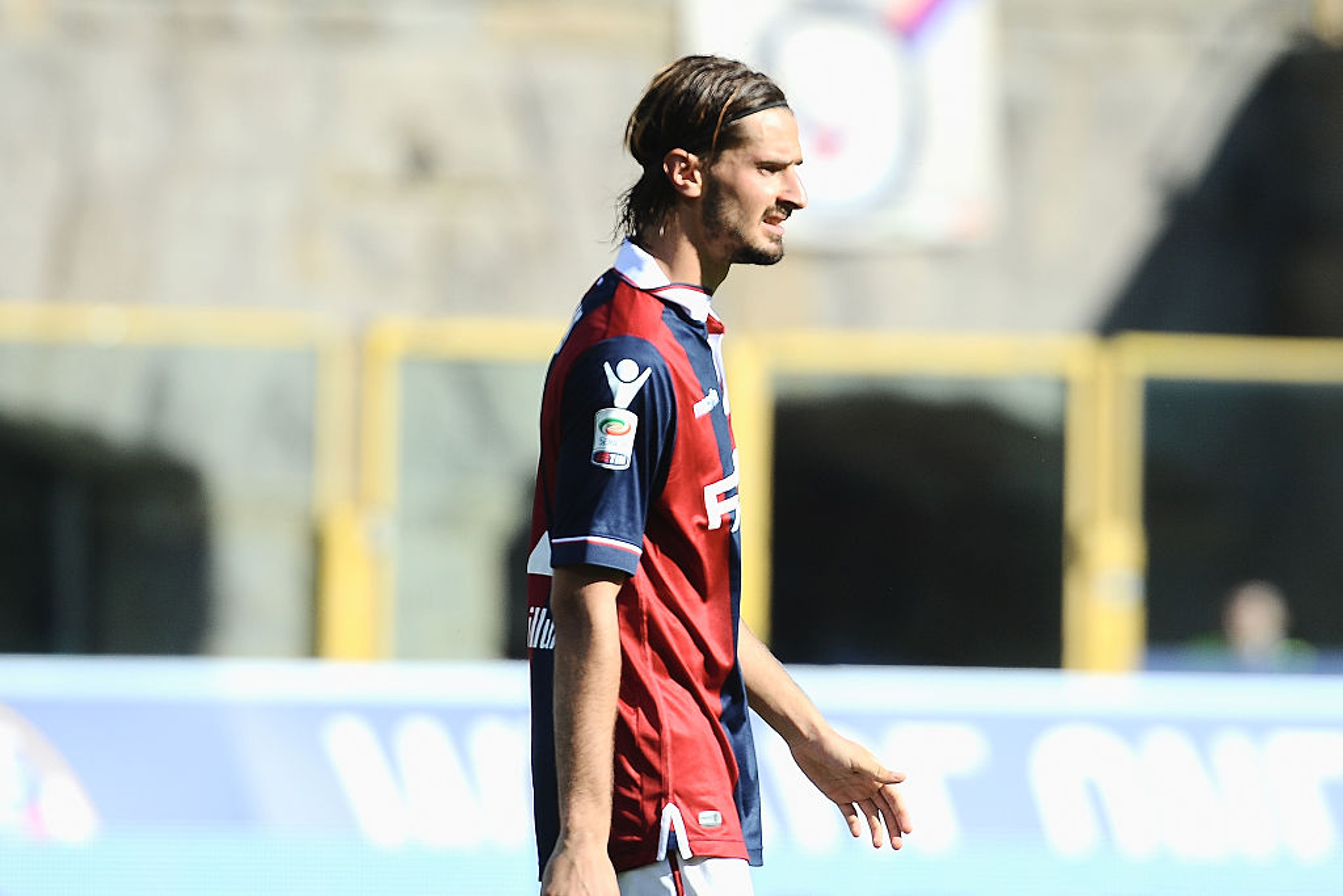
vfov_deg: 2.8
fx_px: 18654
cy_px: 448
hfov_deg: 4.1
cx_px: 672
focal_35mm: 500
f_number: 5.6
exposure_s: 1/1600
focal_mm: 500
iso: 360
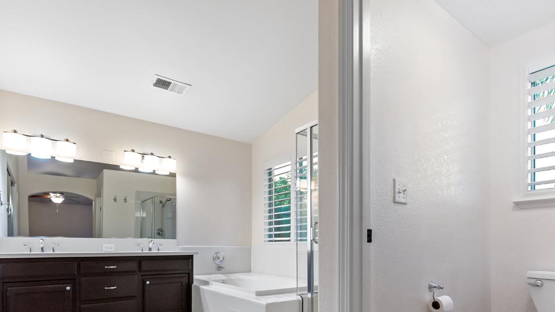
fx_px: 294
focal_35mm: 20
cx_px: 225
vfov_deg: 52.6
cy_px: 246
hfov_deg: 85.6
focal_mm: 14
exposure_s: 1/160
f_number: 4
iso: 1000
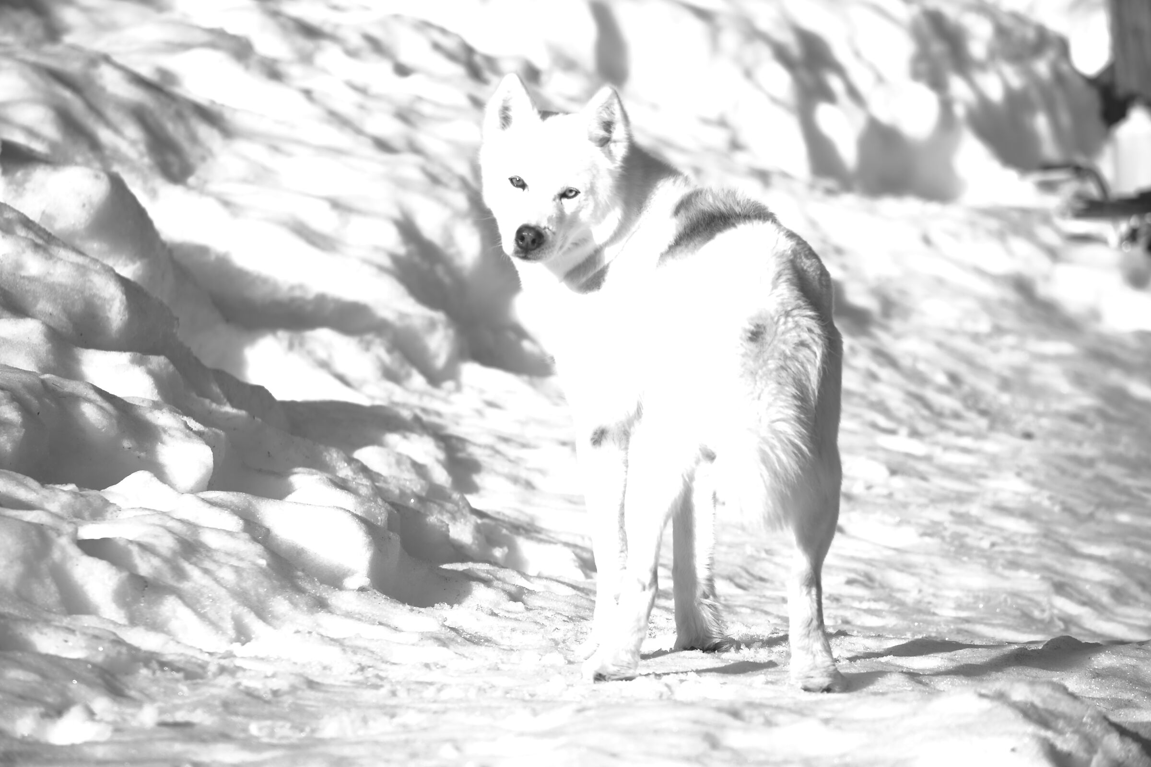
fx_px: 7913
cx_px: 576
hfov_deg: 8.3
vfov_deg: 5.6
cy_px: 384
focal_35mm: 248
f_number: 5
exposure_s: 1/125
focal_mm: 165
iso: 100
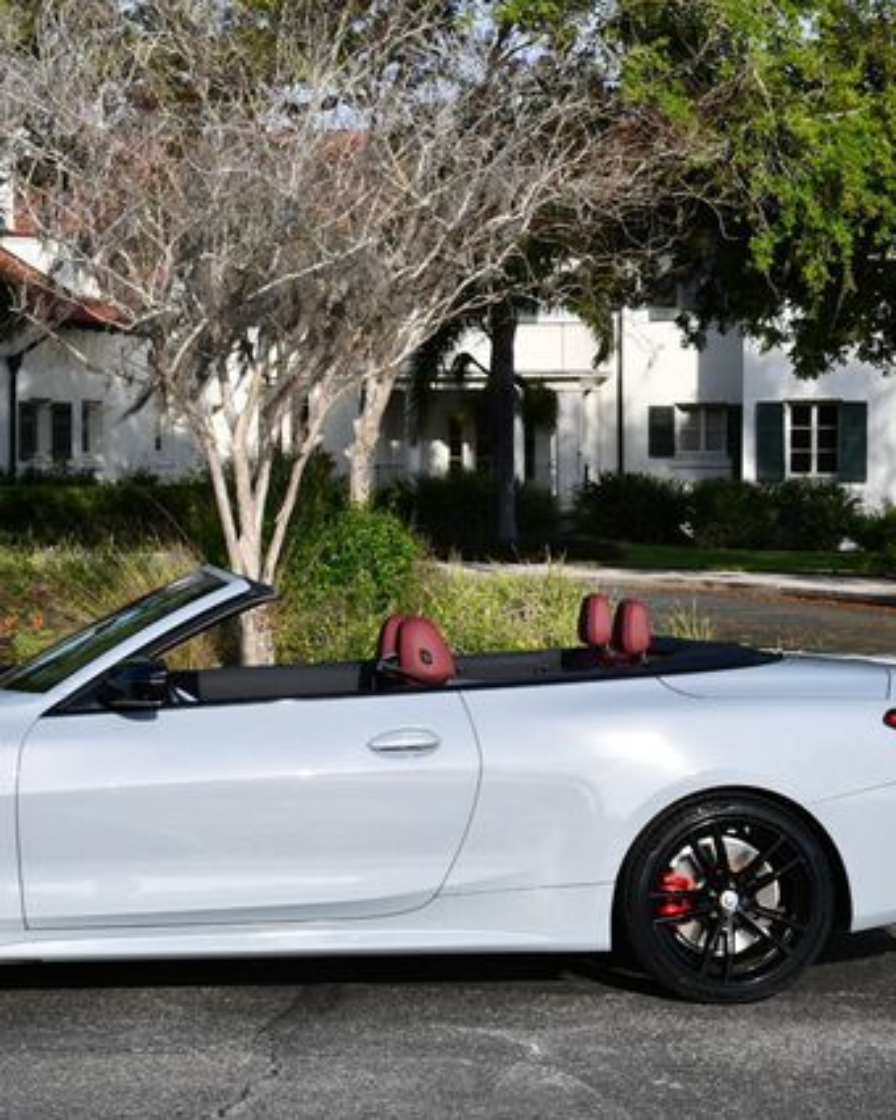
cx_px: 295
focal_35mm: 82
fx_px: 2718
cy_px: 559
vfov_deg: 23.3
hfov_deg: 18.7
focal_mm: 29
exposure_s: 1/250
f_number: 8
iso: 100
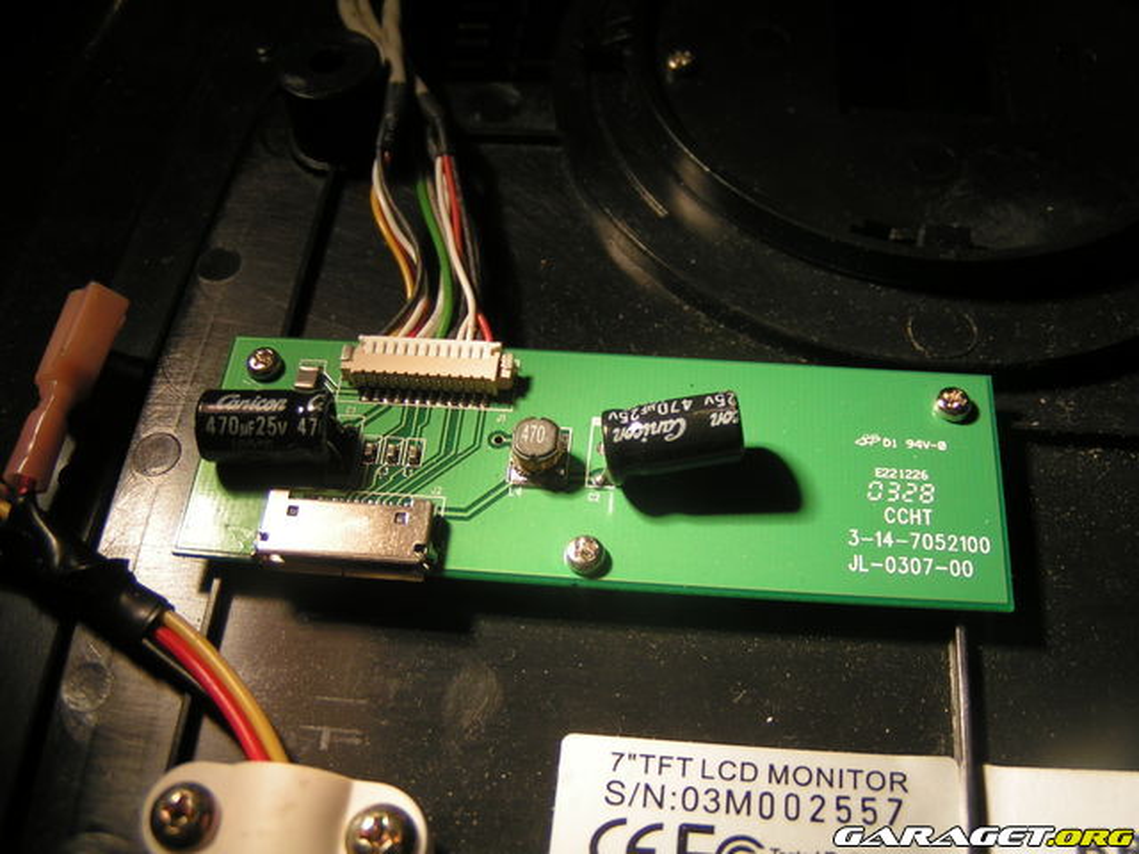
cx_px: 570
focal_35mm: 38
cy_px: 427
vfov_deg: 37.7
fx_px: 1250
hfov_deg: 49.0
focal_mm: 5.8
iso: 50
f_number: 2.8
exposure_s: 1/100
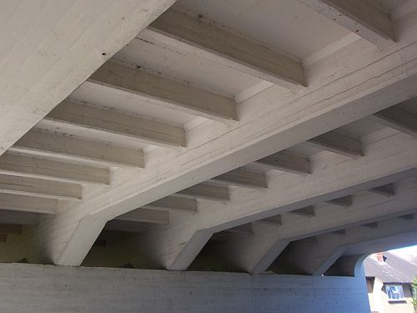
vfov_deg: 36.8
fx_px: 470
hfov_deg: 47.9
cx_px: 208
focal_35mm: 39
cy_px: 156
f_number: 3.9
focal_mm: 6.4
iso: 64
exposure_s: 1/100
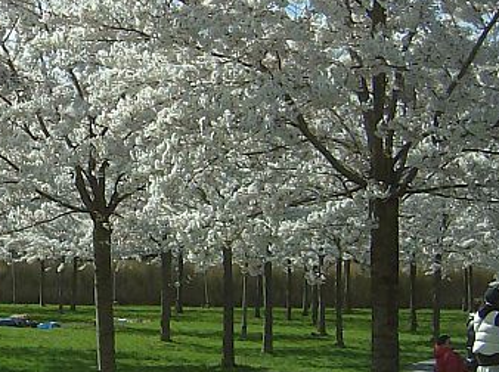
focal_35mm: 109
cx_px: -69
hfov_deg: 17.4
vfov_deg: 13.5
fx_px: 1568
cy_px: 108
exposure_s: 1/972
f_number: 4.7
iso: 100
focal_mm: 6
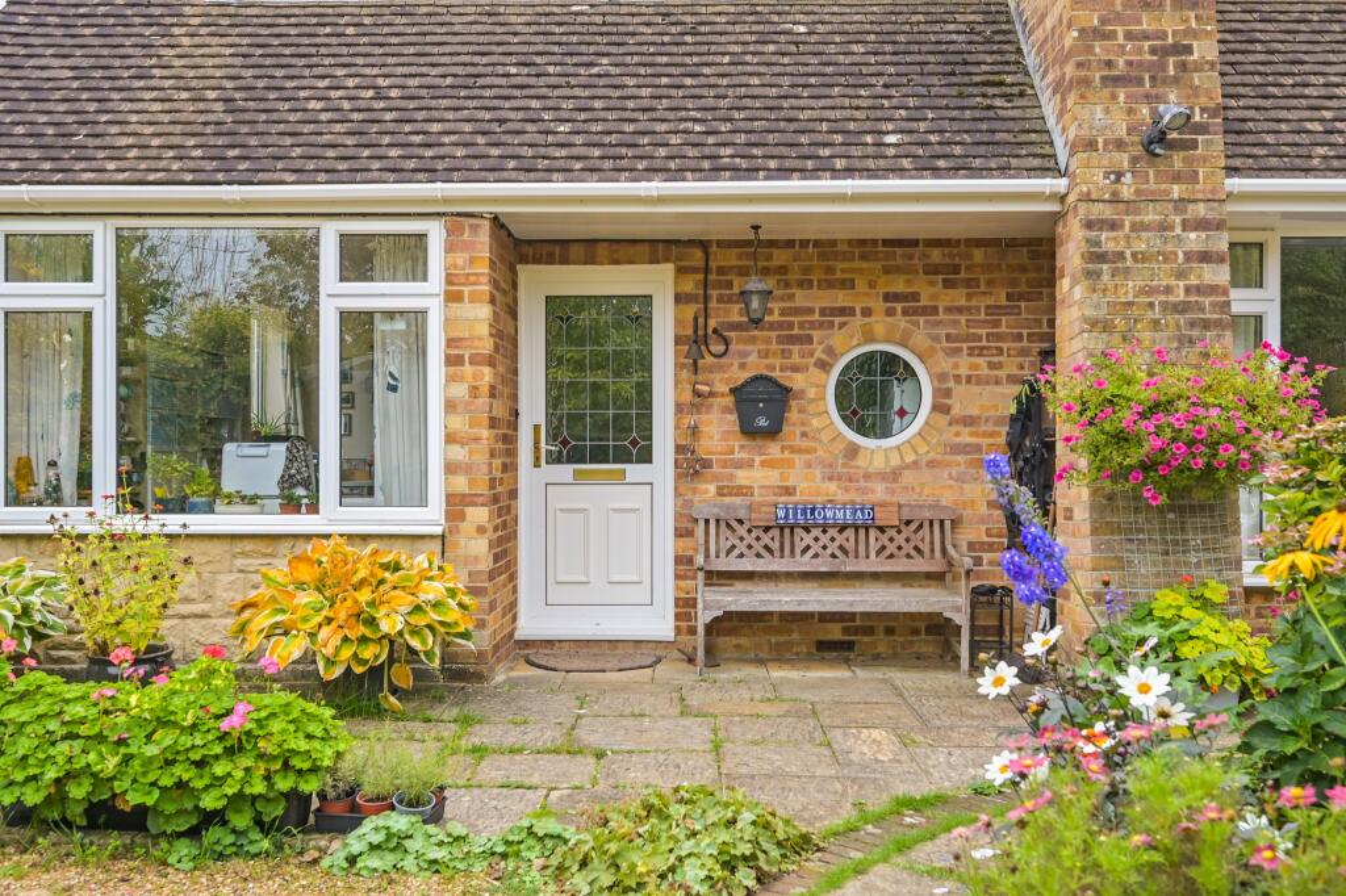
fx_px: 1121
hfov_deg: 61.9
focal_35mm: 30
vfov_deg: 43.6
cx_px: 673
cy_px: 448
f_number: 5.6
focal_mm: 30
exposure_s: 1/320
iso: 250
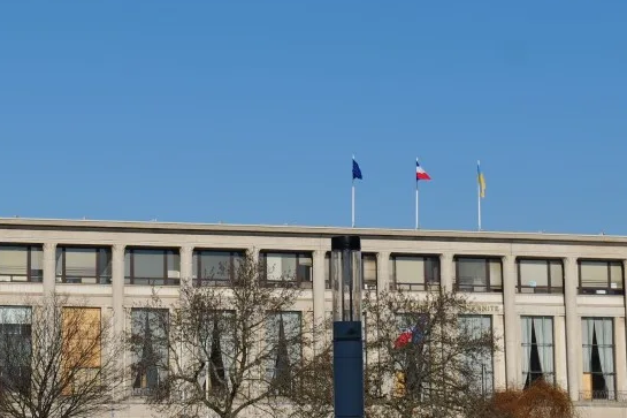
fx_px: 1967
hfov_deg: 18.0
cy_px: 165
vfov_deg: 12.1
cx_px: 133
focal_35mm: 113
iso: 100
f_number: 8
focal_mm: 38
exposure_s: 1/400
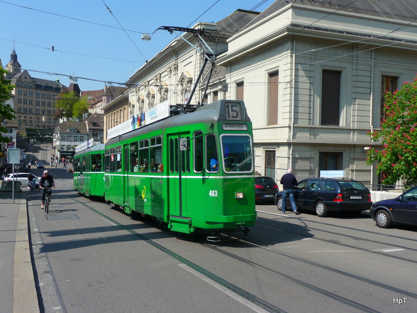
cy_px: 156
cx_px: 208
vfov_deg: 39.7
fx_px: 434
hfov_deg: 51.4
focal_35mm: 36
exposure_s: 1/1000
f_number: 3.7
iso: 100
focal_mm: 6
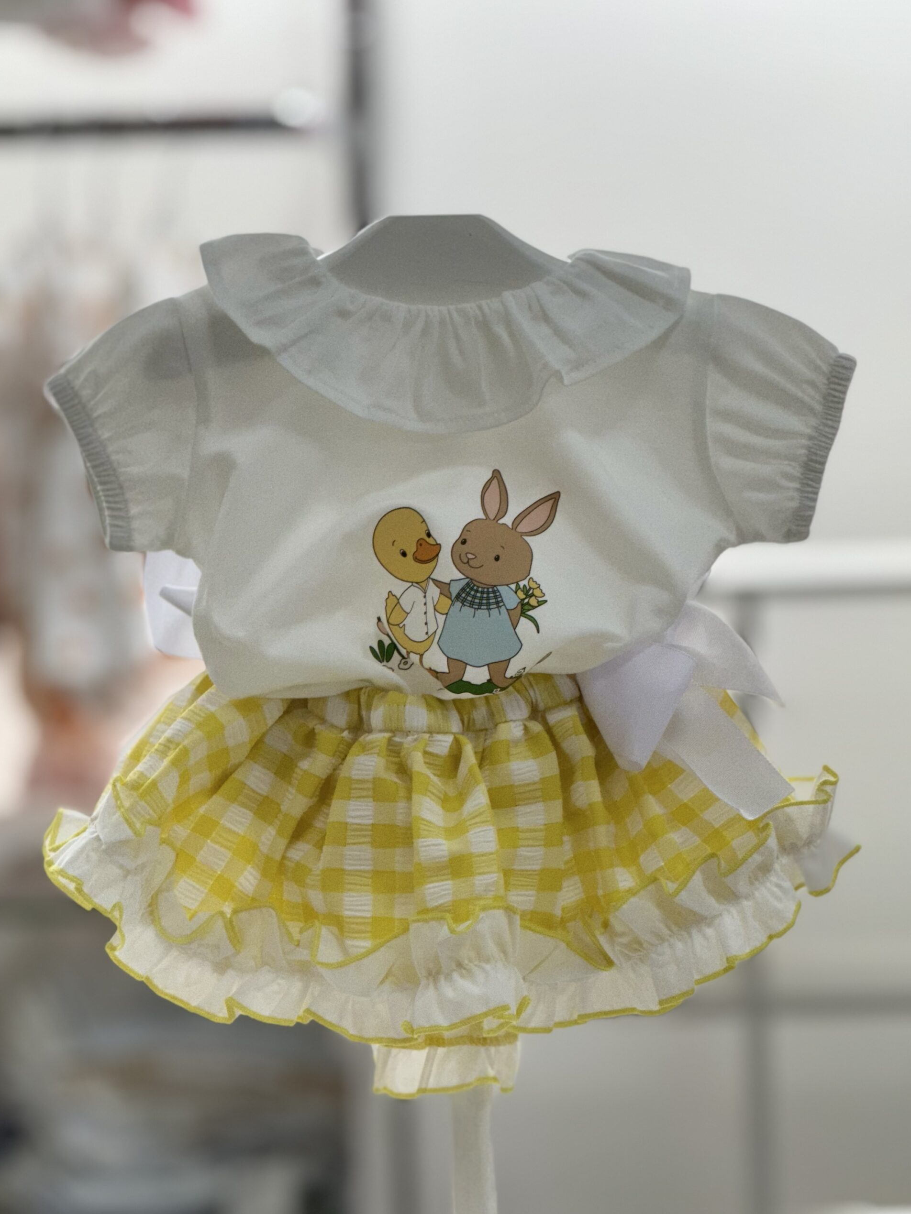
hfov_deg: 12.2
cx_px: 456
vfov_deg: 16.3
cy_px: 604
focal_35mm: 121
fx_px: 4246
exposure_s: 1/100
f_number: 2.8
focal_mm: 15.66
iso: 100
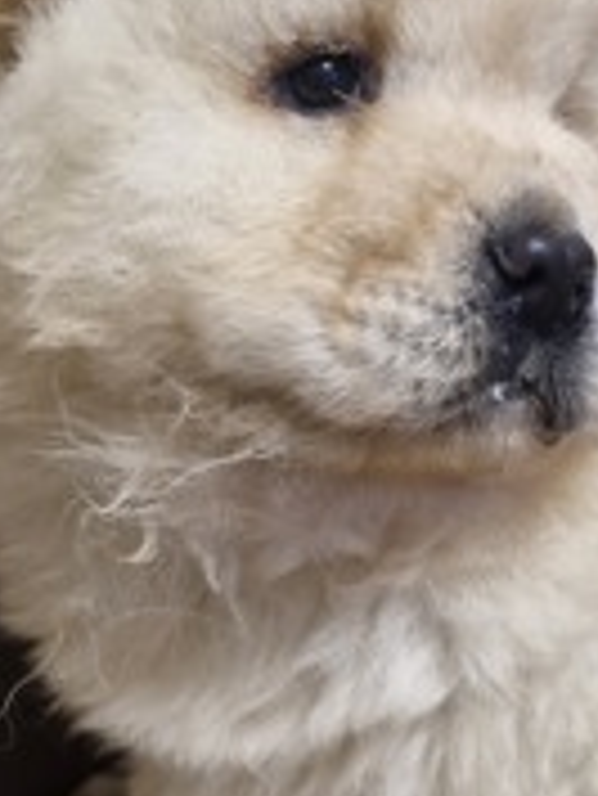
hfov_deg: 28.0
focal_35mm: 52
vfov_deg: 36.6
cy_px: 292
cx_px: 342
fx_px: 1196
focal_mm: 5.54
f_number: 1.8
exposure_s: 1/100
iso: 400
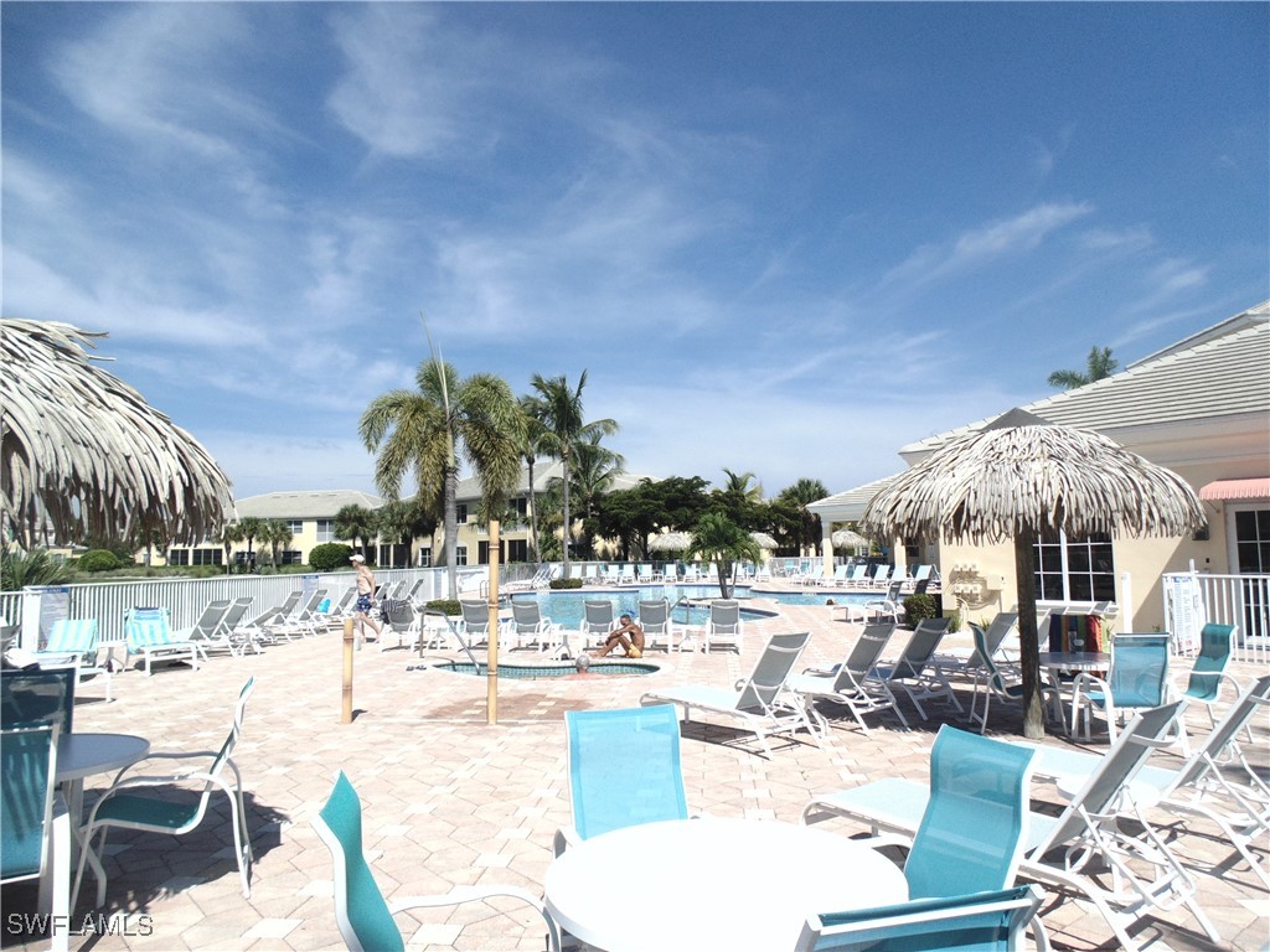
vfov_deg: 61.1
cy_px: 476
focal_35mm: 22
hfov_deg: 76.4
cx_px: 635
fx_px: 807
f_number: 9.7
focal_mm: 4
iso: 80
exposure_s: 1/200
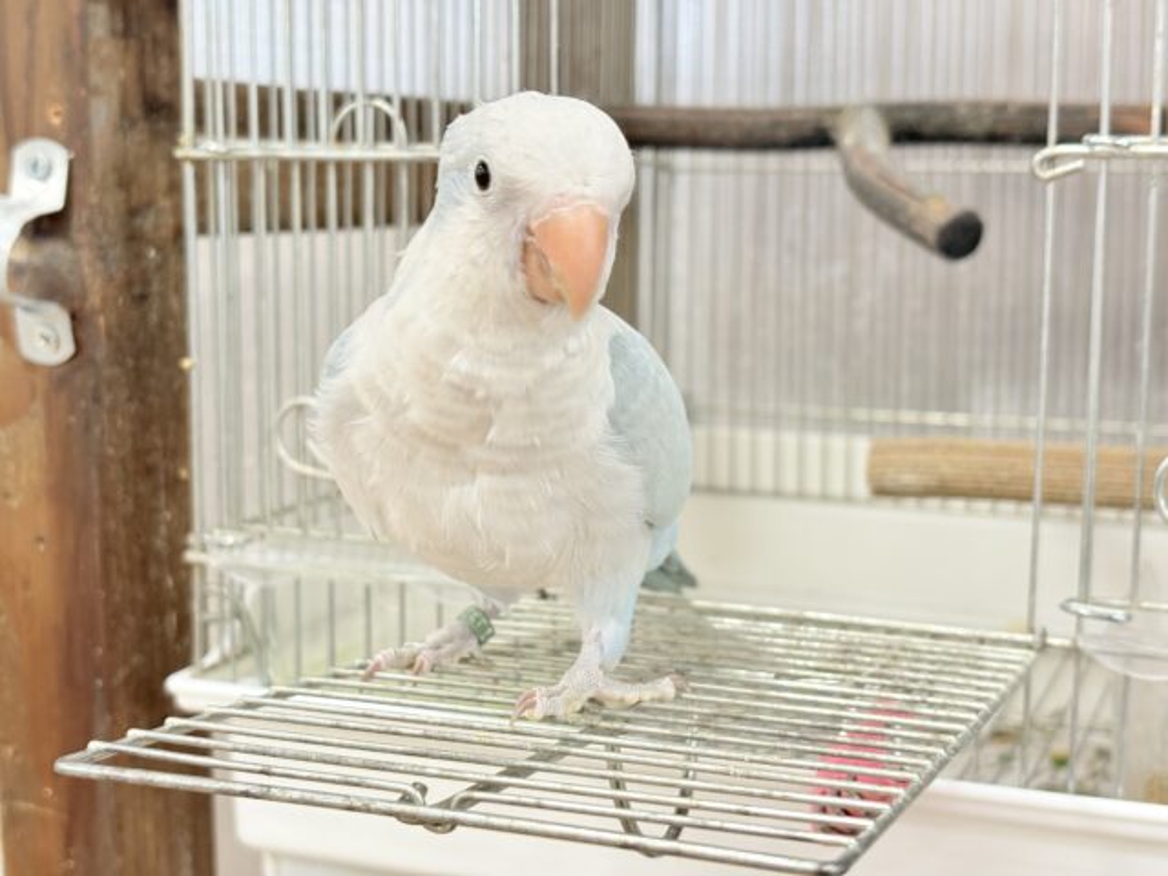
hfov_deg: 36.8
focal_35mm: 52
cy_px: 438
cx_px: 584
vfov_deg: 28.0
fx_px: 1755
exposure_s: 1/50
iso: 100
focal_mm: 5.96
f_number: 1.6
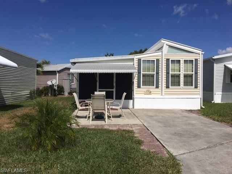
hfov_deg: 61.7
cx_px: 116
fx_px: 194
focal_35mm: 29
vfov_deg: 48.2
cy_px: 87
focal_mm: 4.15
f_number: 2.2
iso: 25
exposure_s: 1/6993
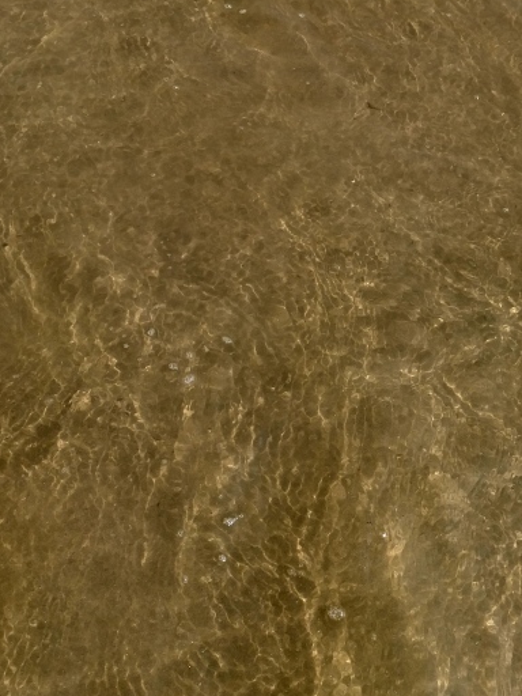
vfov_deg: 35.5
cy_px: 344
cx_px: 413
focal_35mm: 54
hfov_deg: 26.6
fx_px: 1086
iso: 100
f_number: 2.2
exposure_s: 1/1029
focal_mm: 4.73
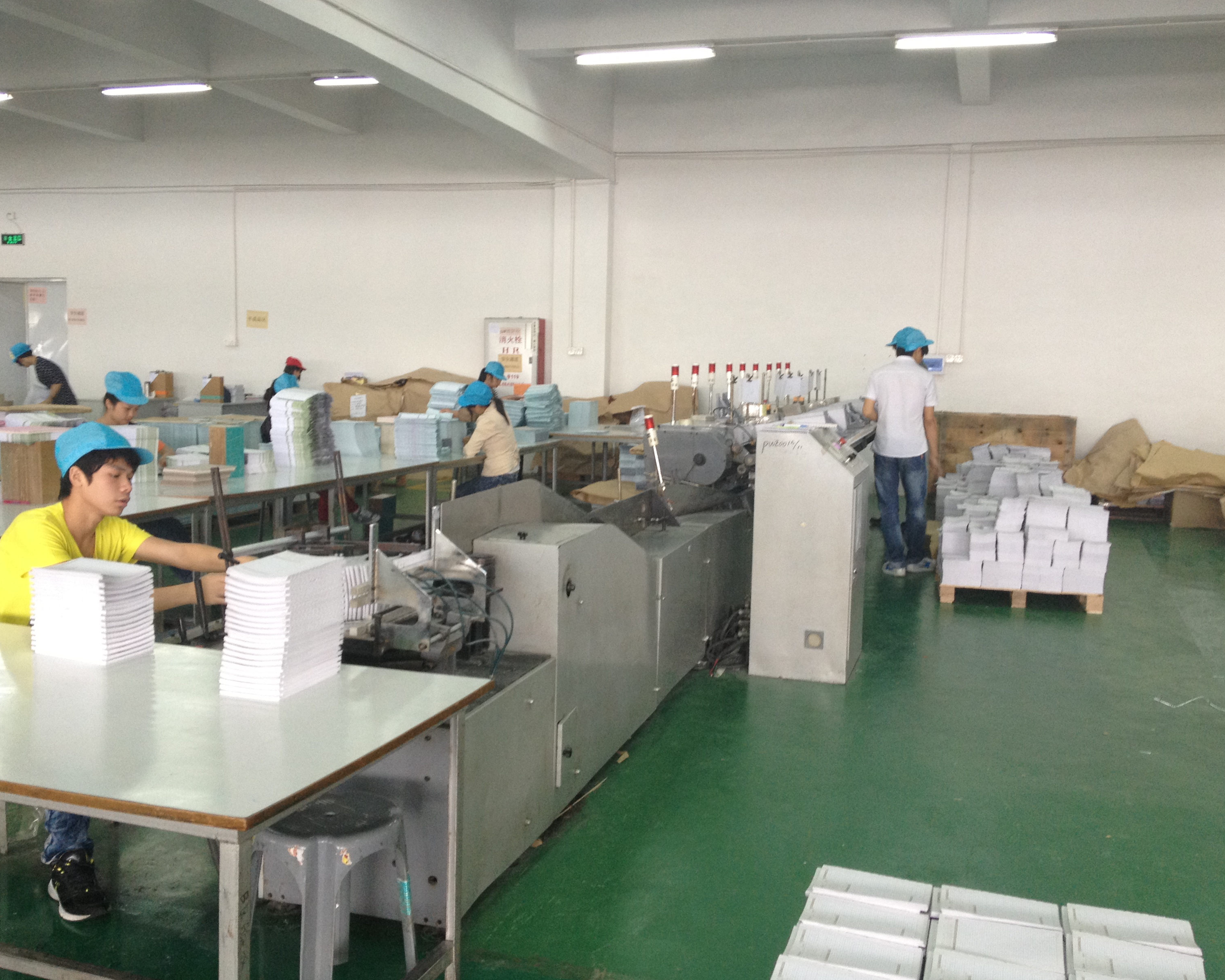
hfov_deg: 49.1
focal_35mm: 37
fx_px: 1341
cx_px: 610
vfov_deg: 40.1
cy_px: 493
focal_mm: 4.28
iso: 125
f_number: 2.4
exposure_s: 1/20
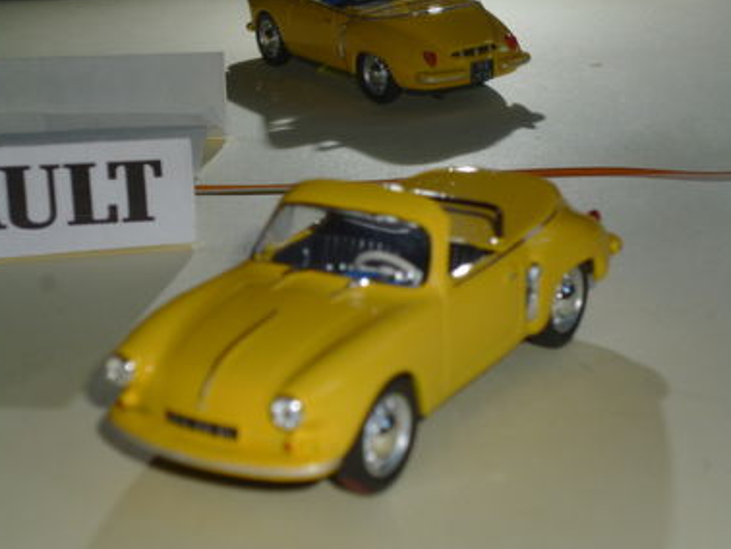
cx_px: 362
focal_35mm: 74
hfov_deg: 26.3
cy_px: 269
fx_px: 1564
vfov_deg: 19.9
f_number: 5
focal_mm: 12.5
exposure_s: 1/60
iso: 100
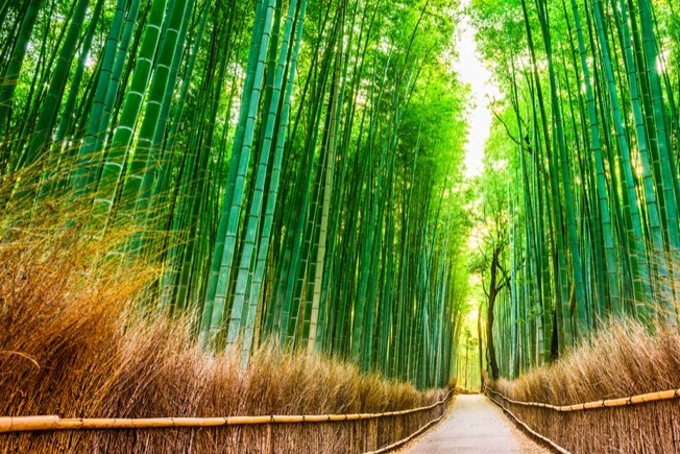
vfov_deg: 47.9
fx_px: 510
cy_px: 201
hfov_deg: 64.8
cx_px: 478
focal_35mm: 27
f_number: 11
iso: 100
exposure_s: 2.5
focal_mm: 16
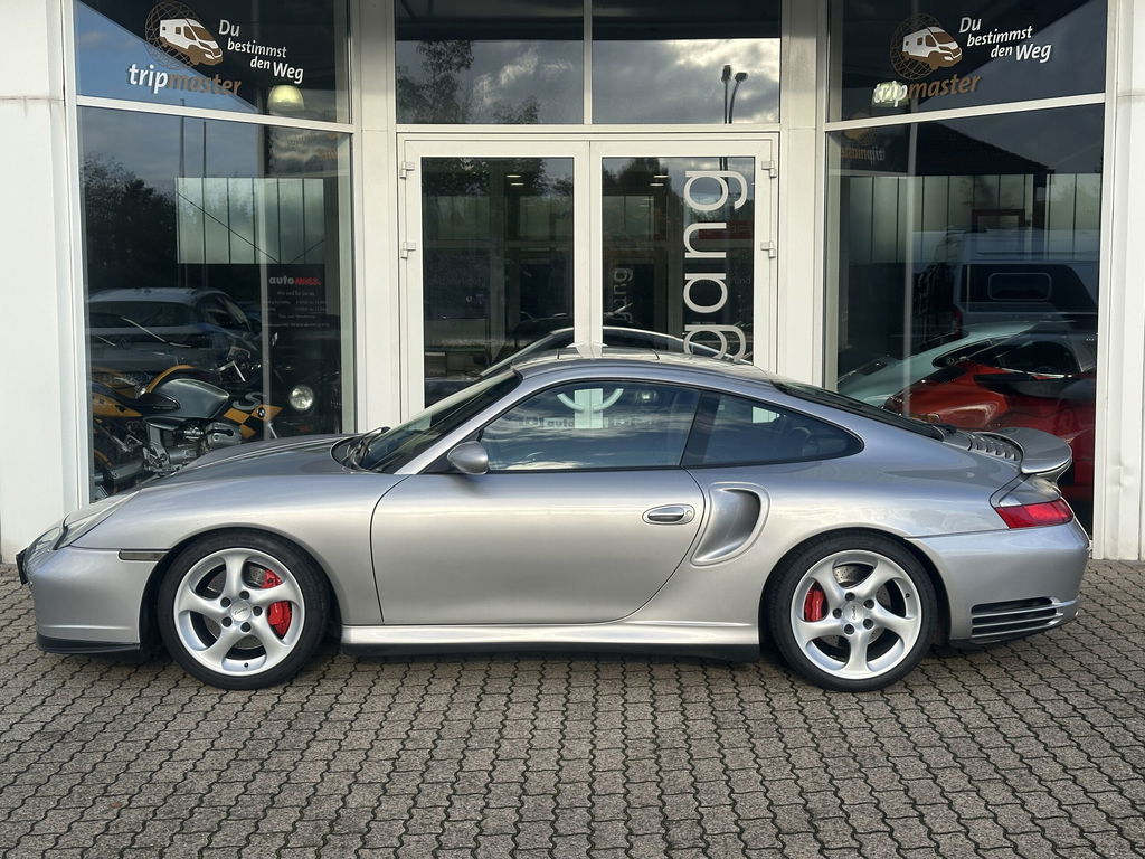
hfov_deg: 39.7
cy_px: 430
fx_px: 1588
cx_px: 572
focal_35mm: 48
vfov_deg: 30.3
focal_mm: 6.86
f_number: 1.78
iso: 64
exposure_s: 1/1992
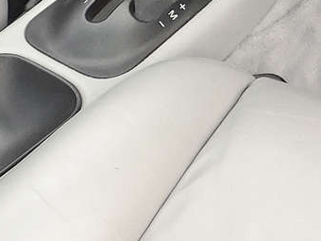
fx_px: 1363
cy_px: -149
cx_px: 319
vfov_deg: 9.7
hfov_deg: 13.3
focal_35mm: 147
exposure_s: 1/100
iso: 125
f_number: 3.1
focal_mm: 4.5
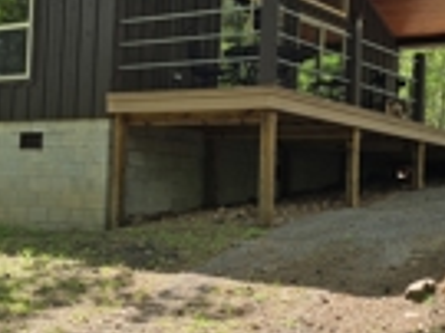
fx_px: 873
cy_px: 155
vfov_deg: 21.6
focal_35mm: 68
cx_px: 162
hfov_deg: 28.5
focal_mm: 6.3
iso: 12
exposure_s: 1/538
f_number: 1.7
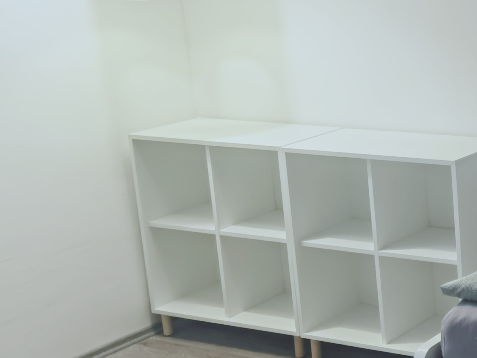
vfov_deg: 19.6
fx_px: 1033
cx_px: 614
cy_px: 185
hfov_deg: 23.2
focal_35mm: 75
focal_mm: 6.71
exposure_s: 1/100
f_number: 1.9
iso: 125
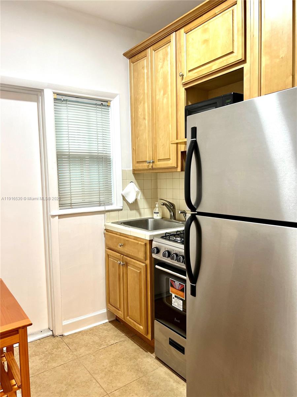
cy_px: 198
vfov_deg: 67.3
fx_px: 297
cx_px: 148
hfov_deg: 53.1
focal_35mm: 26
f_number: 1.5
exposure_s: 1/60
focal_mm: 5.7
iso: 100
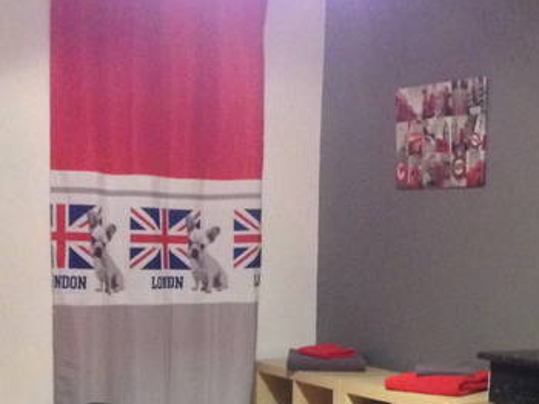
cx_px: 263
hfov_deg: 24.7
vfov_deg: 18.2
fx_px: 1229
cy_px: 404
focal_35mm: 79
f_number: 2.4
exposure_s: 1/15
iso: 800
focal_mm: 4.28
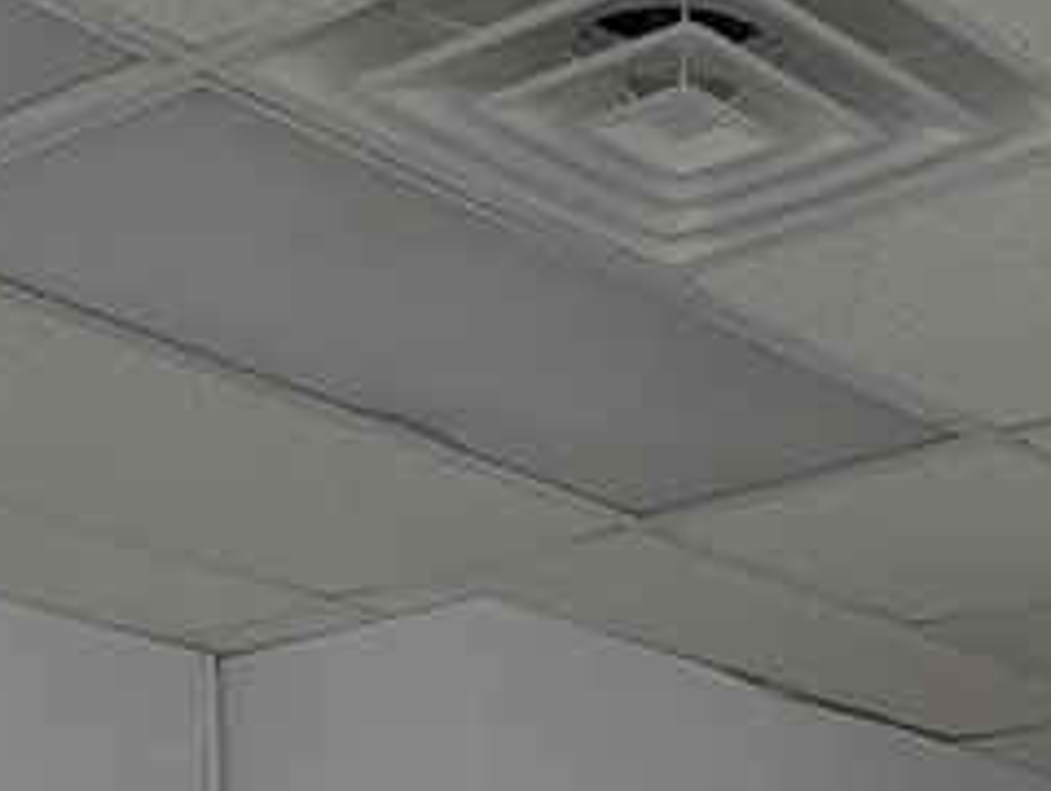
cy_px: 1762
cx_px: 1192
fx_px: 2919
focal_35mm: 96
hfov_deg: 19.4
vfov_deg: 12.7
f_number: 2.2
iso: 134
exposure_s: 1/40
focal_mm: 2.35
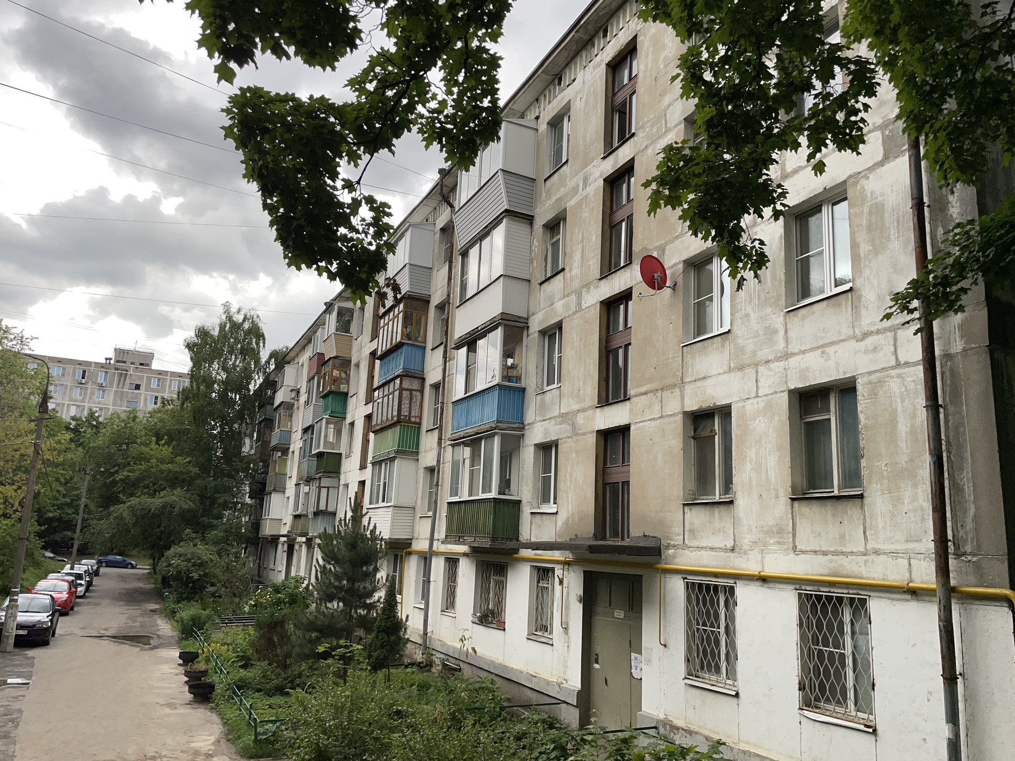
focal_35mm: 26
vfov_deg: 53.1
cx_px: 508
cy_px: 380
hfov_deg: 67.3
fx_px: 762
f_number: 1.6
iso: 32
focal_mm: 4.2
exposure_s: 1/2053
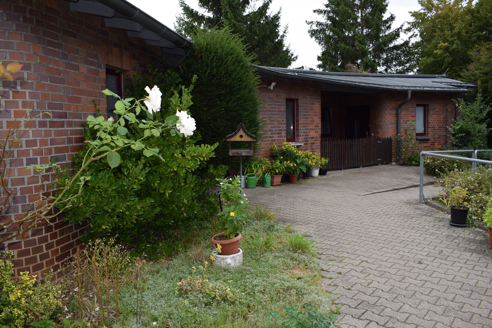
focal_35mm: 27
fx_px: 369
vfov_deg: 48.0
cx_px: 246
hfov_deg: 67.4
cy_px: 164
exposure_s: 1/125
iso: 140
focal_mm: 18
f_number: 5.6
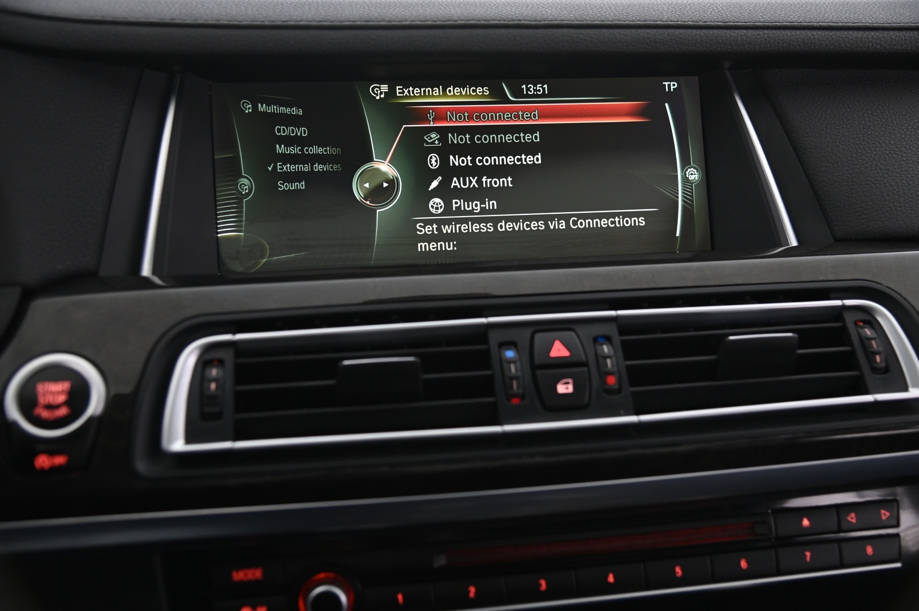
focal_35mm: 38
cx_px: 460
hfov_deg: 50.7
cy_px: 306
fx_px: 969
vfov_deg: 35.0
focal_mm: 38
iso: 2000
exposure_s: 1/20
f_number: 4
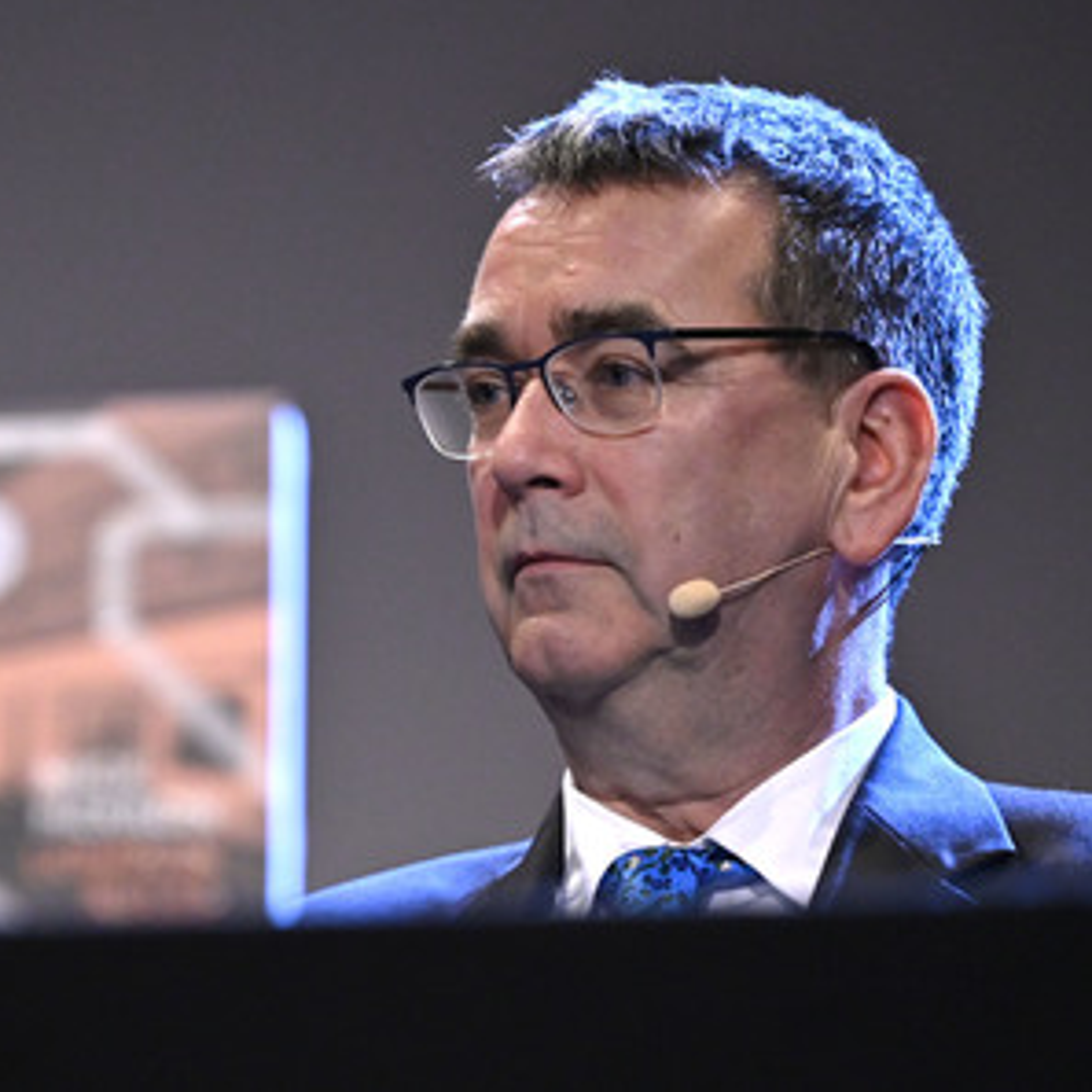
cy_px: 544
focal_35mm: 258
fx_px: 9208
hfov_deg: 6.8
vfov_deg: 6.8
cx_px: 491
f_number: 2.8
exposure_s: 1/320
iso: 2500
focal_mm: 200
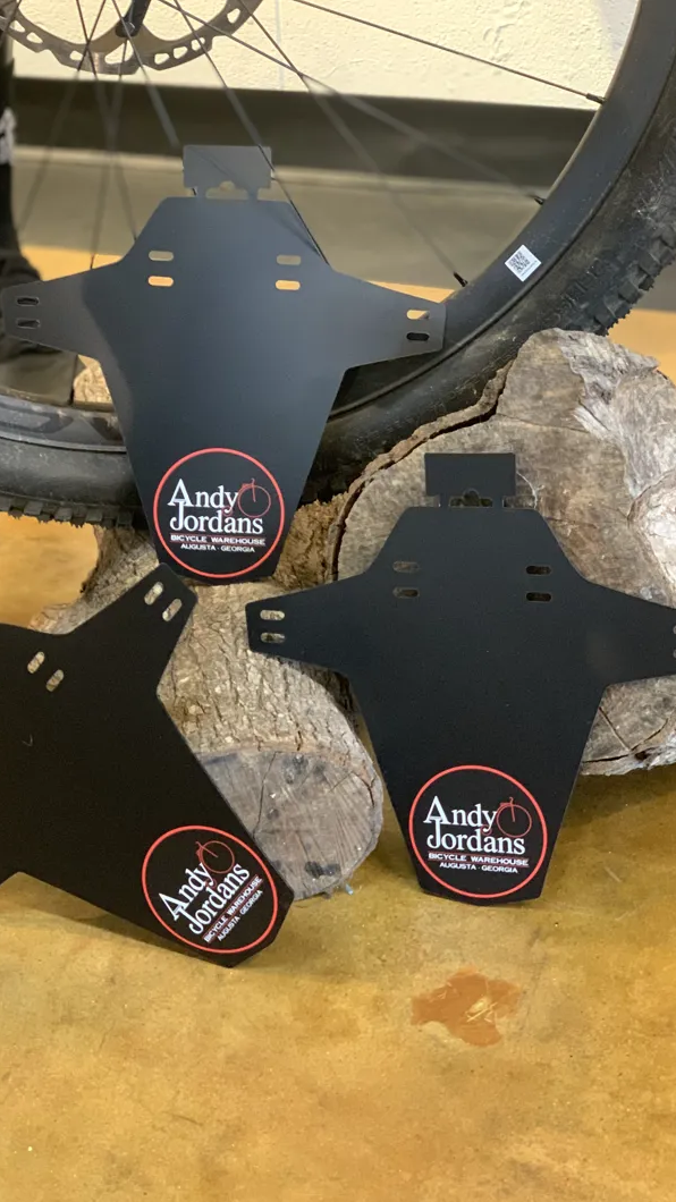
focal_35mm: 57
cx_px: 271
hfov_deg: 21.0
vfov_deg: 36.6
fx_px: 1817
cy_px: 603
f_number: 2.4
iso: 400
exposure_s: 1/40
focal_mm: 6
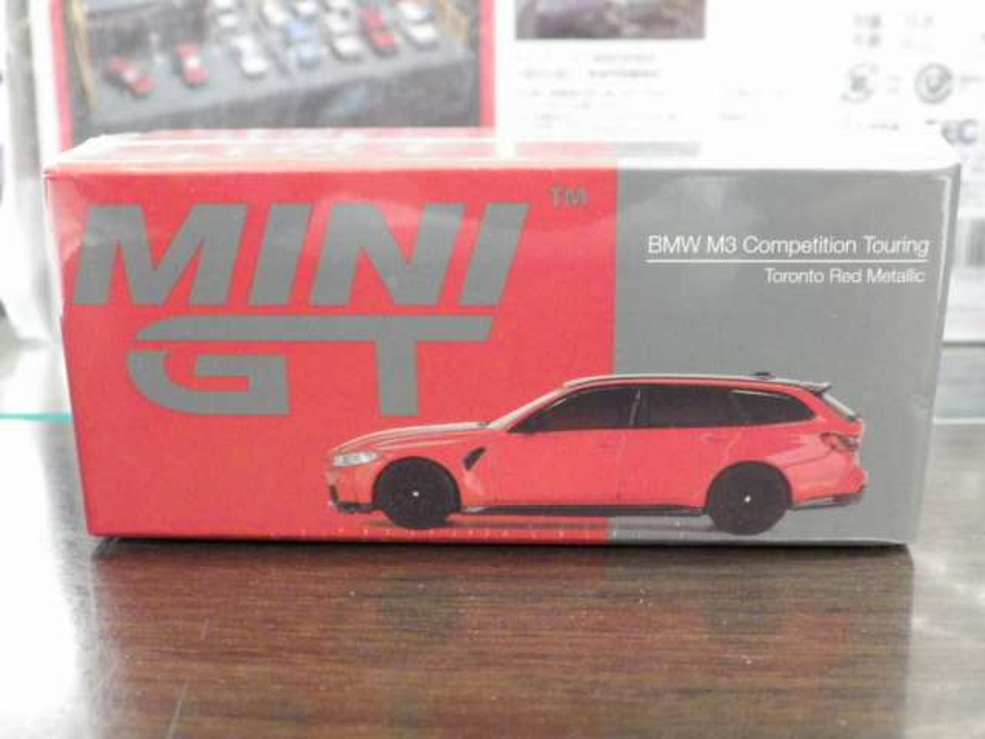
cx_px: 492
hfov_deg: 45.8
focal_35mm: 41
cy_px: 370
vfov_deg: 35.1
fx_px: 1167
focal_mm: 7.4
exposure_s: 1/25
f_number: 3.6
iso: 1600
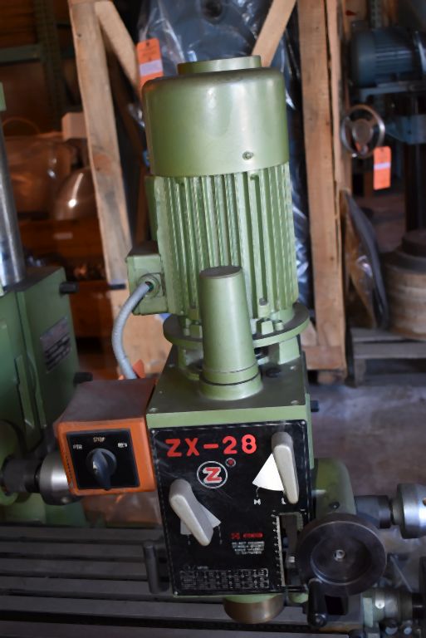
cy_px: 319
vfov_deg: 46.4
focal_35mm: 42
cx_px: 213
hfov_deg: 31.9
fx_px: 744
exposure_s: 1/80
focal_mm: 28
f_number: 4.2
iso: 800
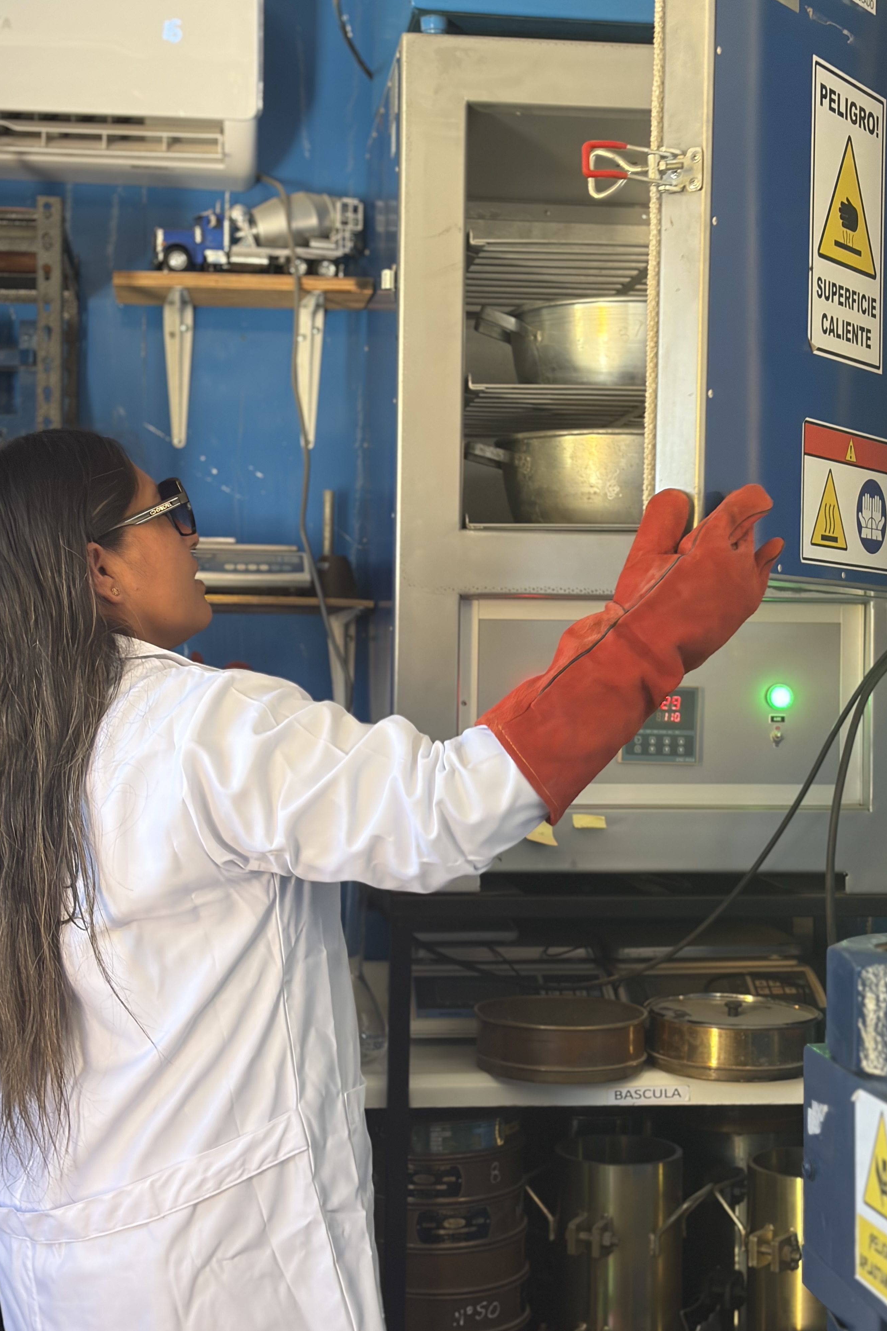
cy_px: 675
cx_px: 493
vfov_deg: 36.2
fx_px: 2033
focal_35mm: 55
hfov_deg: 24.6
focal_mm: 5.96
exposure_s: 1/60
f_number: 1.6
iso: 80
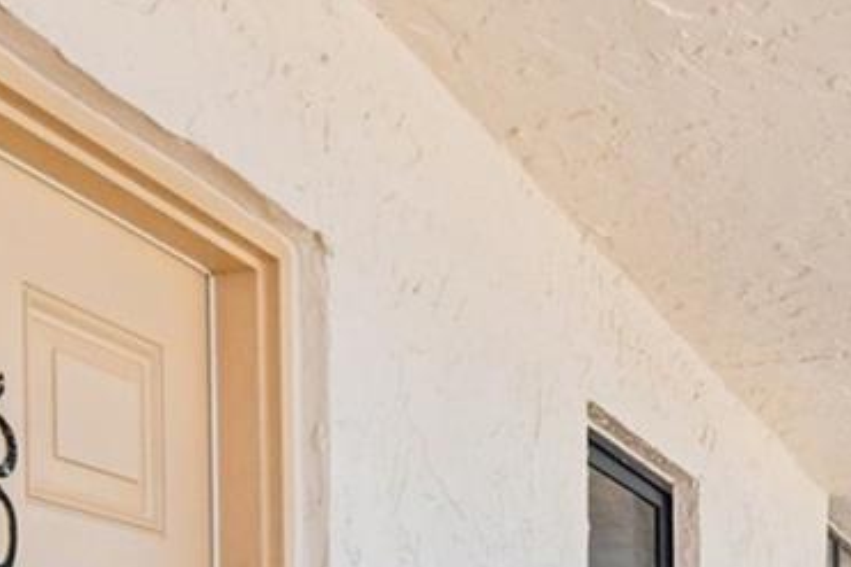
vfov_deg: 17.9
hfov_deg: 28.8
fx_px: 1630
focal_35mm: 69
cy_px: 817
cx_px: 633
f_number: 8
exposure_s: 1/1000
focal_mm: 16
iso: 400
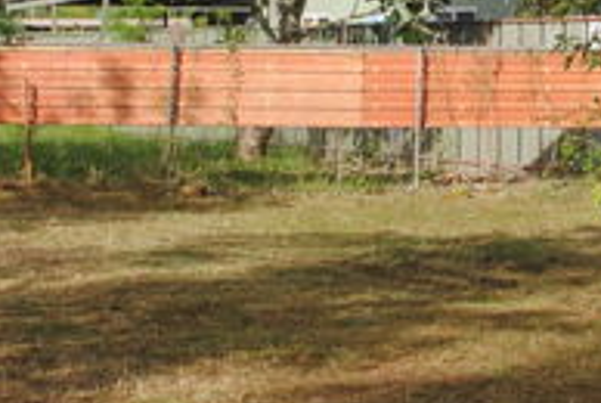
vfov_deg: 10.9
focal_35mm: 125
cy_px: 37
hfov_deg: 16.3
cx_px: 400
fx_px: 2090
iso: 100
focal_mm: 18
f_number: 6.3
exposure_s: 1/200
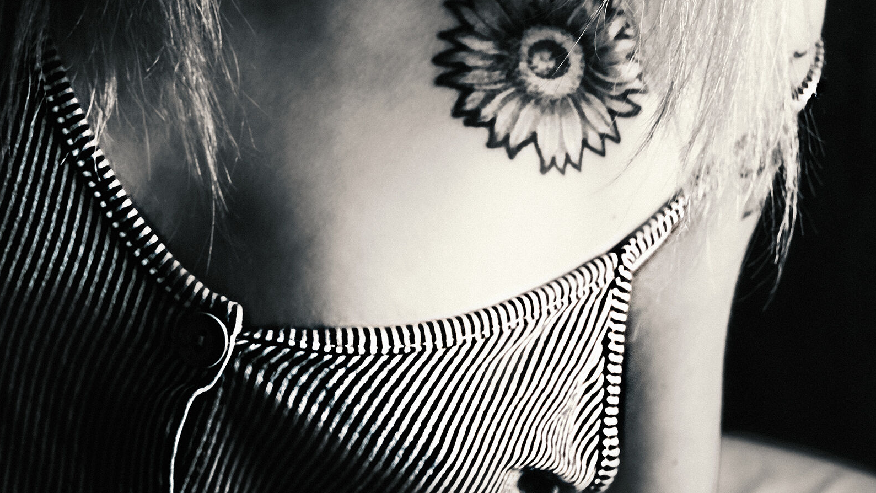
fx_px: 3856
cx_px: 437
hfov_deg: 13.0
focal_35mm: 166
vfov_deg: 7.2
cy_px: -153
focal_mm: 70
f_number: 9
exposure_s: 1/125
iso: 200
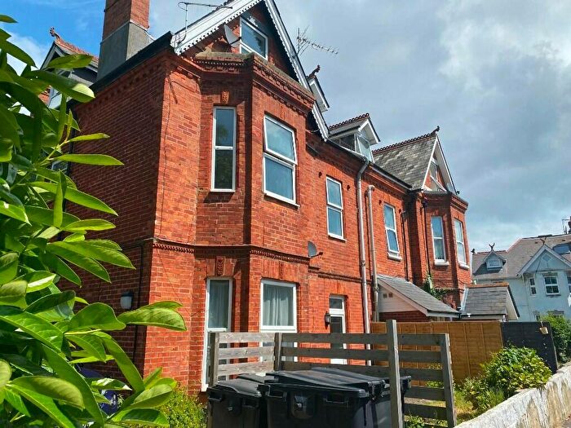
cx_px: 286
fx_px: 429
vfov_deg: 53.1
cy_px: 214
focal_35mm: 26
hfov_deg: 67.3
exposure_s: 1/3040
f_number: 1.8
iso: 32
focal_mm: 4.25
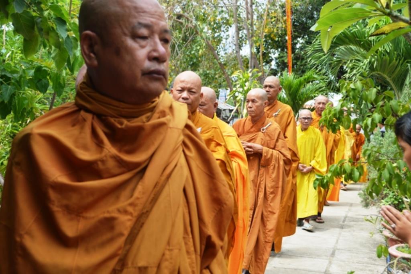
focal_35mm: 51
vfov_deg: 26.4
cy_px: 137
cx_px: 206
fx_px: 582
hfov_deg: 38.9
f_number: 7.1
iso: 100
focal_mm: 34
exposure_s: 1/200
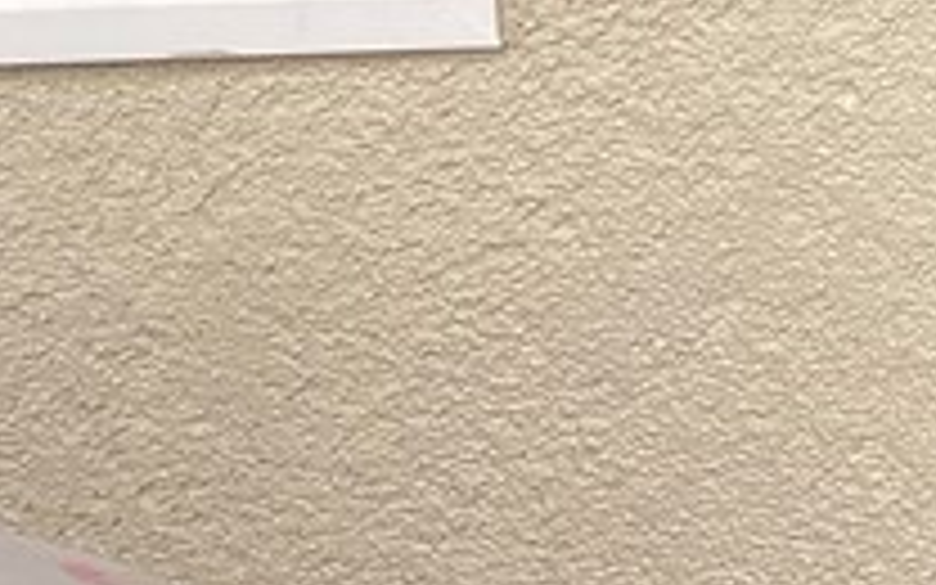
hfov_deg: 12.3
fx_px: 3469
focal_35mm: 136
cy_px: -738
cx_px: 2218
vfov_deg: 8.9
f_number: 1.8
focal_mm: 4.25
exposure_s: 1/121
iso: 40
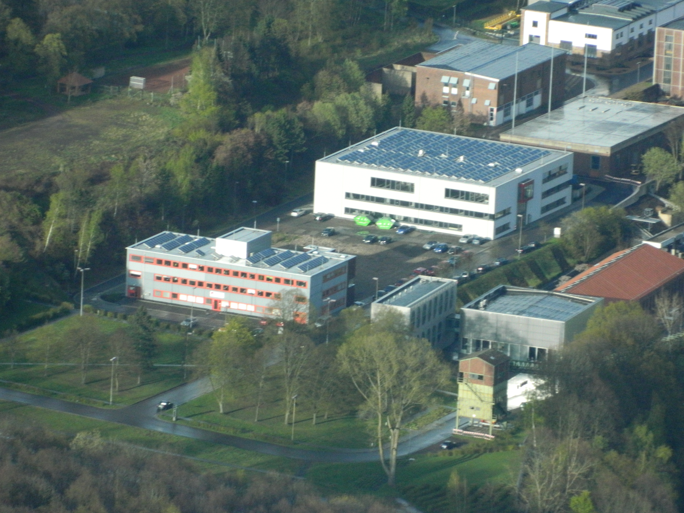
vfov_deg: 2.8
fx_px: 10374
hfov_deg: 3.8
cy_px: 256
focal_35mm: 525
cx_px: 342
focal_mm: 94.5
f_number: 5.8
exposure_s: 1/500
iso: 400
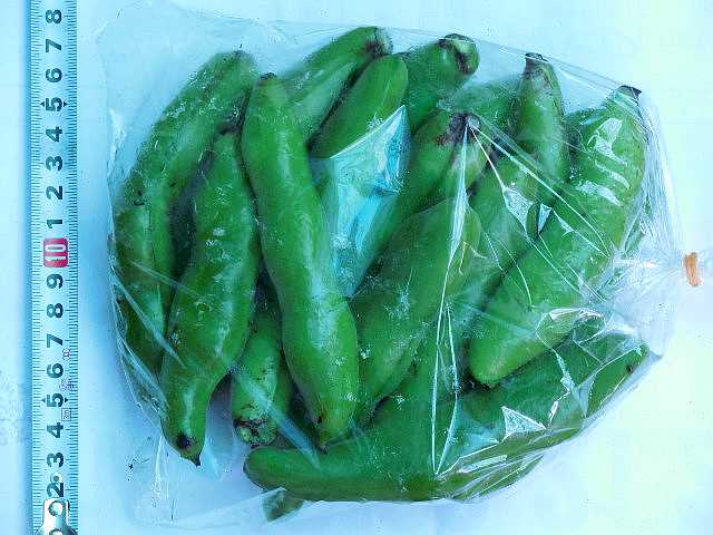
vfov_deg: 9.8
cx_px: 356
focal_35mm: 151
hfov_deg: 13.1
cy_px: 268
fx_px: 3110
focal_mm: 27.2
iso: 280
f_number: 4.9
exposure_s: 1/30
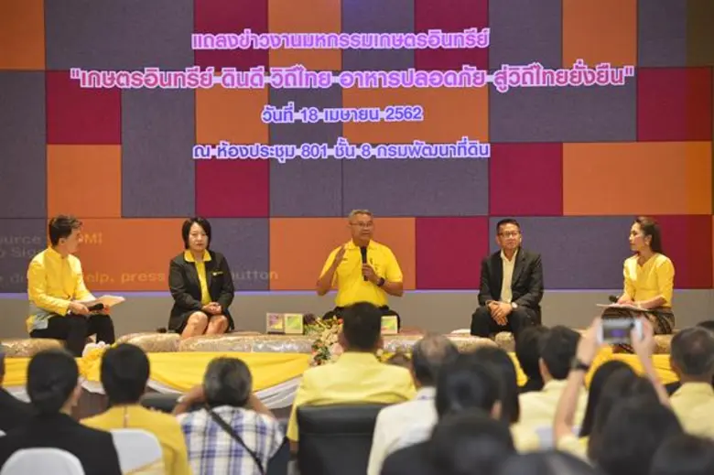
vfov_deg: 10.1
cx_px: 357
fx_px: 2676
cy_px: 238
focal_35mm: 135
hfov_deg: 15.2
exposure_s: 1/125
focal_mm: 135
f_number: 4.5
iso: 2000
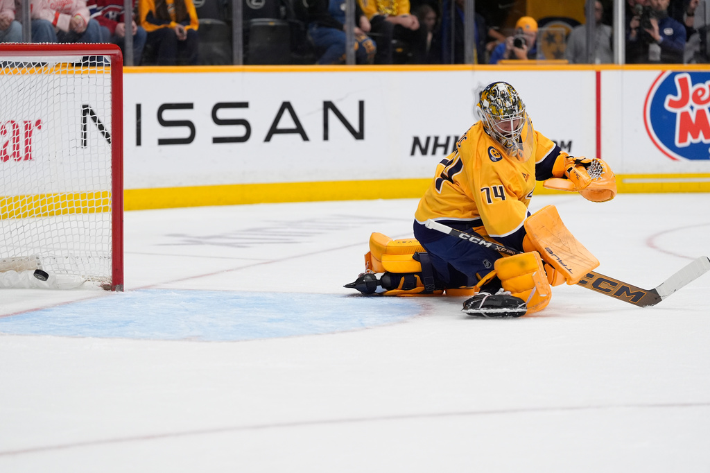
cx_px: 355
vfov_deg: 9.7
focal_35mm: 142
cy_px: 236
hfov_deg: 14.5
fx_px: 2799
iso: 2500
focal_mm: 142
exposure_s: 1/2000
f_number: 2.8
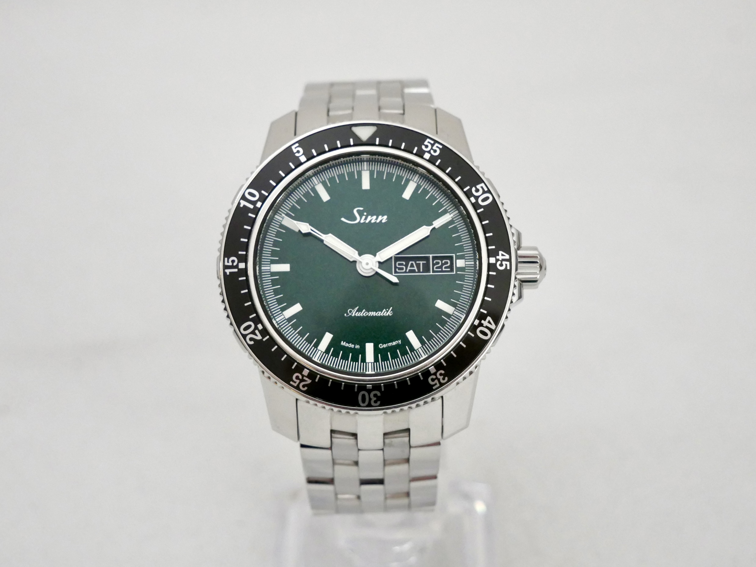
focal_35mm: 60
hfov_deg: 32.2
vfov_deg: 24.4
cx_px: 378
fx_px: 1310
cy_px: 284
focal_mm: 30
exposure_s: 1/60
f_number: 4.9
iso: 2000
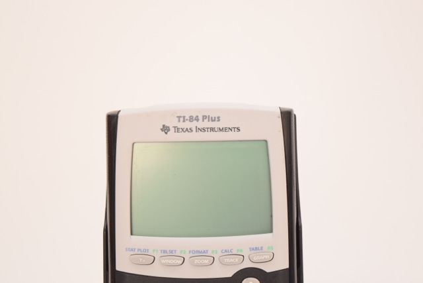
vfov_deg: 16.6
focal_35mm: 82
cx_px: 212
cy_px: 142
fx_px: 970
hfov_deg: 24.6
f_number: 5.6
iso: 1600
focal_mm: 55
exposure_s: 1/125
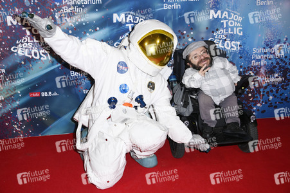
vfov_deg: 35.0
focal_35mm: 38
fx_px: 306
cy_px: 96
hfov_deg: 50.7
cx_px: 145
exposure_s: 1/160
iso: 500
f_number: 5.6
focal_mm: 38
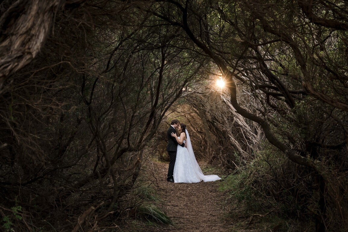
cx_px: 174
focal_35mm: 52
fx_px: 502
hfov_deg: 38.2
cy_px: 116
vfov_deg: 26.0
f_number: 5.6
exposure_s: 1/160
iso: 2000
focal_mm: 52
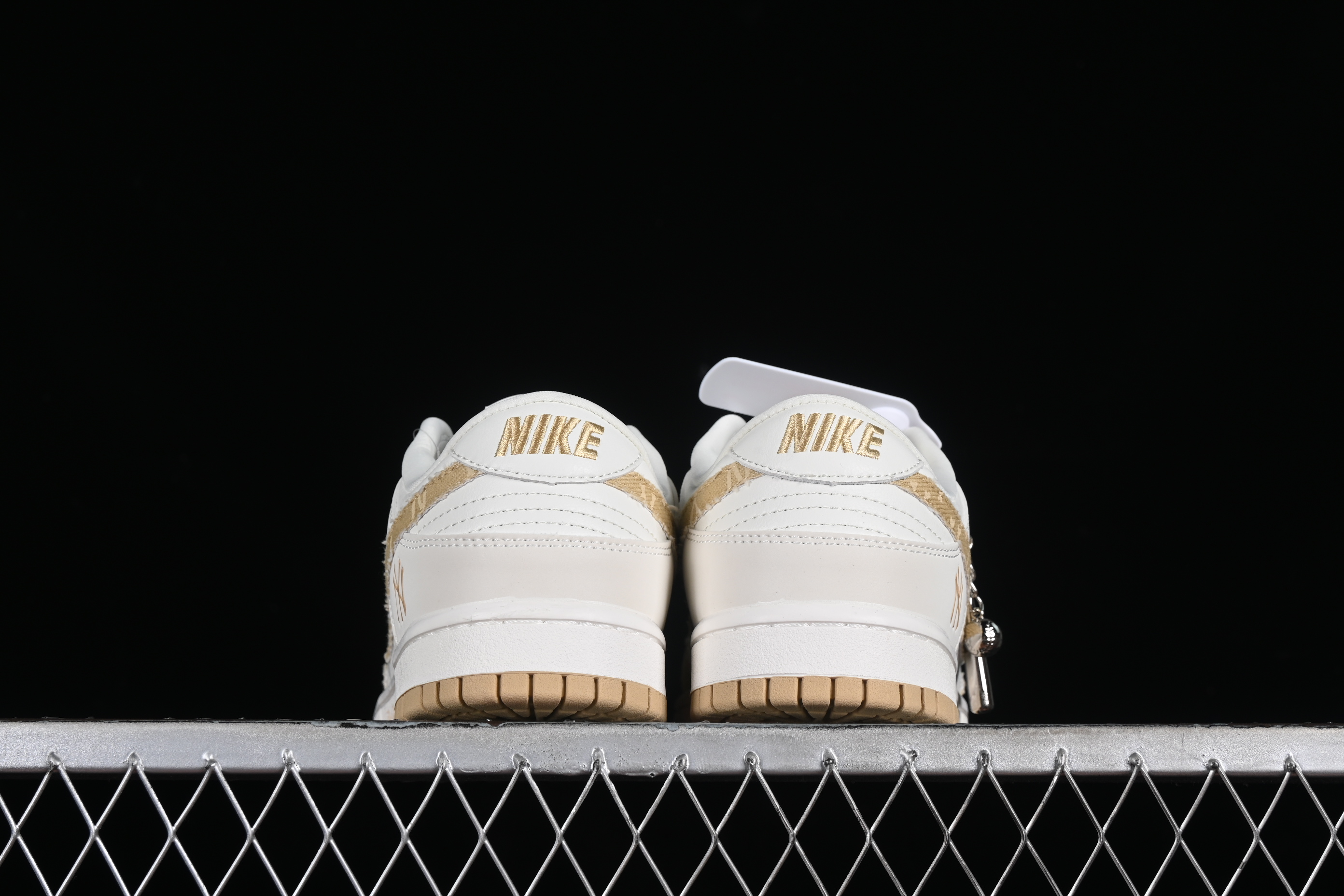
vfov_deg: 18.2
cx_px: 672
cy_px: 448
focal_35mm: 75
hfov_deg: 27.0
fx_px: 2800
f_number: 8
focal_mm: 50
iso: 160
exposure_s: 1/80
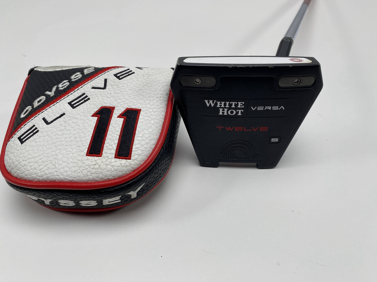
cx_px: 188
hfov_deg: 67.3
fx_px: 283
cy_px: 141
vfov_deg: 53.1
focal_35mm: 26
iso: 32
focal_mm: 4.25
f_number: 1.8
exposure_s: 1/361
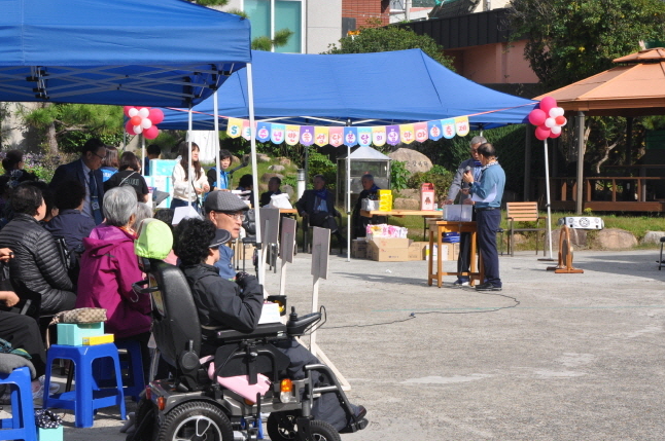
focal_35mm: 84
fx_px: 1543
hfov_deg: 24.3
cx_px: 272
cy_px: 228
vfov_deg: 16.3
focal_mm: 45
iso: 200
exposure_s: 1/160
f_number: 13
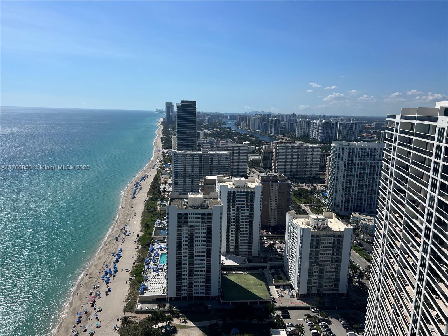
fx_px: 336
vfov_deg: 53.1
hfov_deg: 67.3
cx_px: 224
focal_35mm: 26
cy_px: 168
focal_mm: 5.7
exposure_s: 1/8696
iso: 50
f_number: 1.5
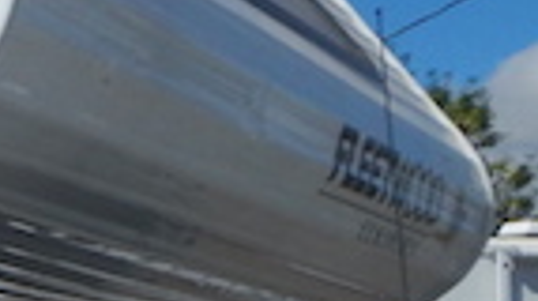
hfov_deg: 11.6
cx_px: -854
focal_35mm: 143
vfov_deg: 8.3
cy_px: 436
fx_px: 2037
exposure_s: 1/1500
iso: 125
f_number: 6
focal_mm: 4
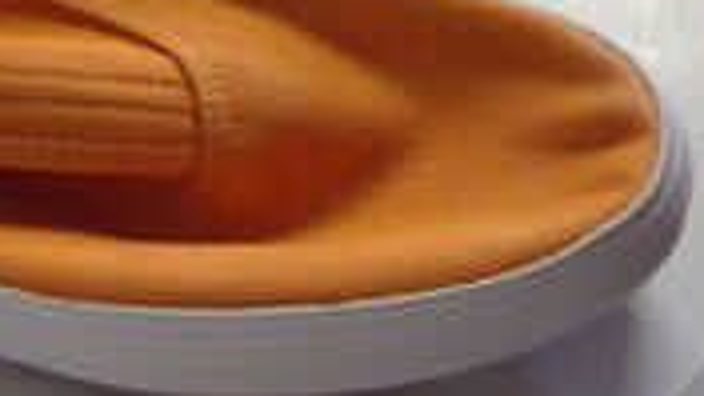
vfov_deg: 8.6
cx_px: 180
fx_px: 2613
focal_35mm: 140
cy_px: -80
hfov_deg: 15.3
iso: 200
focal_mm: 7.6
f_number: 3
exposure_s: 1/13
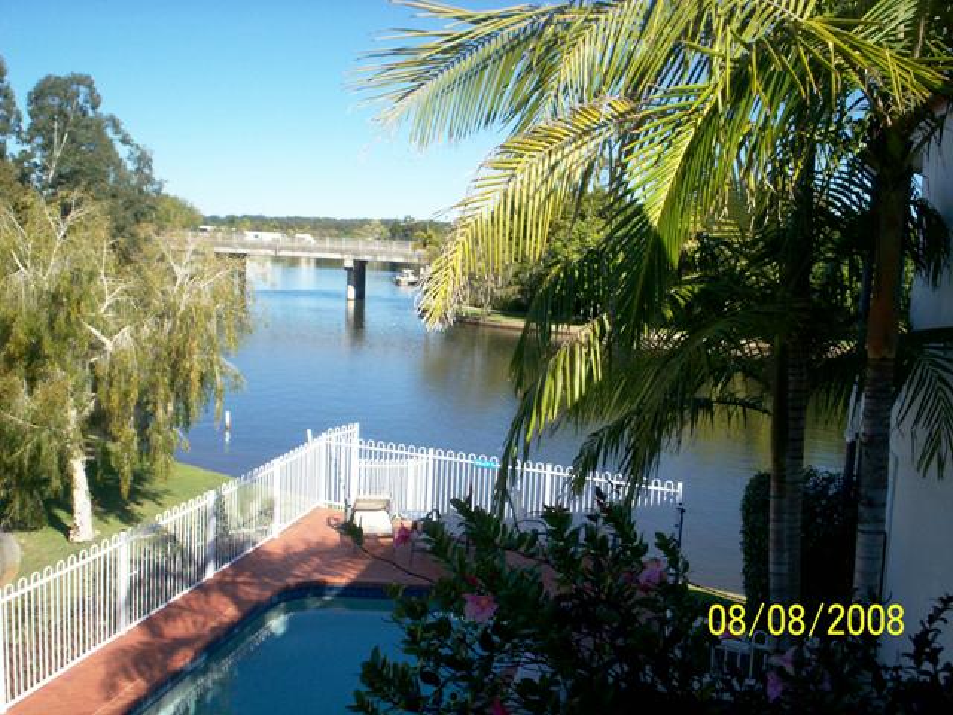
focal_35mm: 36
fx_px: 991
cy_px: 358
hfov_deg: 51.4
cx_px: 476
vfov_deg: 39.7
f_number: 4.5
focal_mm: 5.9
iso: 100
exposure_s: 1/486
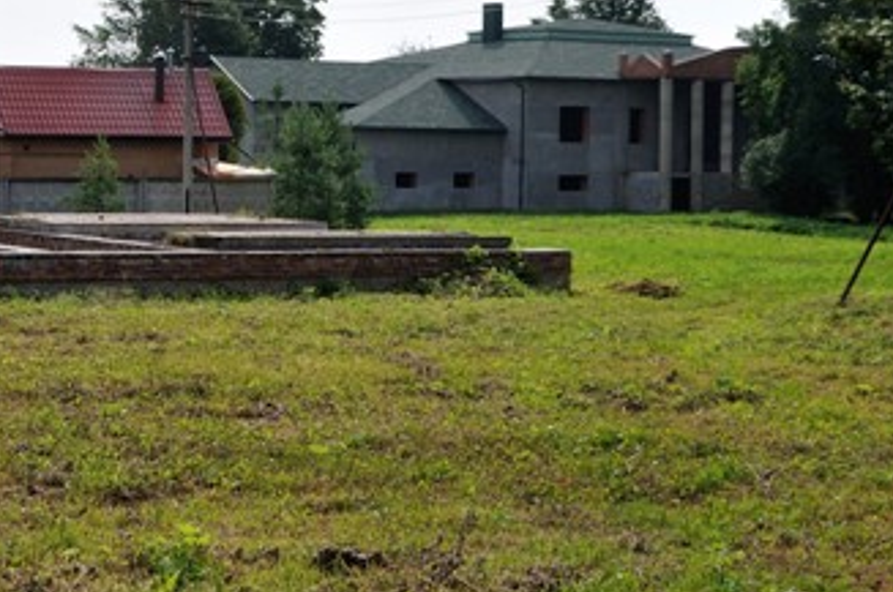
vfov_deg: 13.7
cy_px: 113
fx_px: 2452
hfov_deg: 20.5
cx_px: 235
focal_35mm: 99
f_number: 5.6
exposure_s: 1/1250
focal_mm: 24
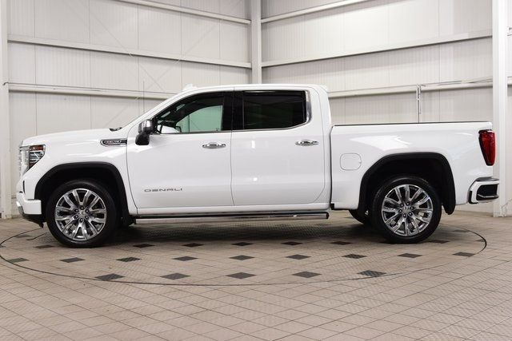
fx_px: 619
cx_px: 256
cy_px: 170
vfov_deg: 30.9
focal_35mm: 44
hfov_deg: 45.0
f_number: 8
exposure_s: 1/60
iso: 1000
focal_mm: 29
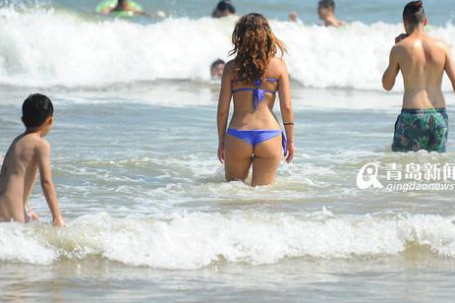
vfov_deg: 3.3
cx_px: 269
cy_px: 133
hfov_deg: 5.0
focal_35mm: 415
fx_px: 5241
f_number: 5.6
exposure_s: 1/800
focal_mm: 300
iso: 200
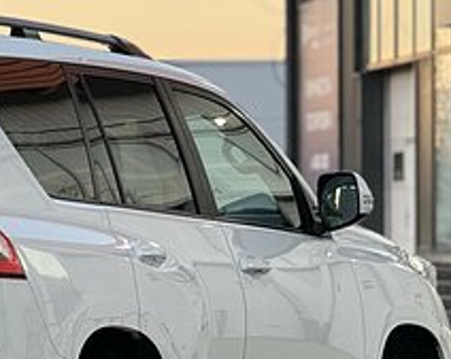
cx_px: -38
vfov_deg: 5.1
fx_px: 4039
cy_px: 334
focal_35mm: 303
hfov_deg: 6.4
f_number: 2.8
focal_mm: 15.66
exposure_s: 1/99
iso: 80
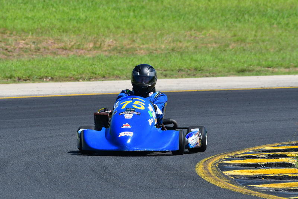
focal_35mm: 675
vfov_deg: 2.0
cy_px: 100
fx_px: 5589
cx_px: 149
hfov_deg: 3.1
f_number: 11
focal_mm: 450
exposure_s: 1/640
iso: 500
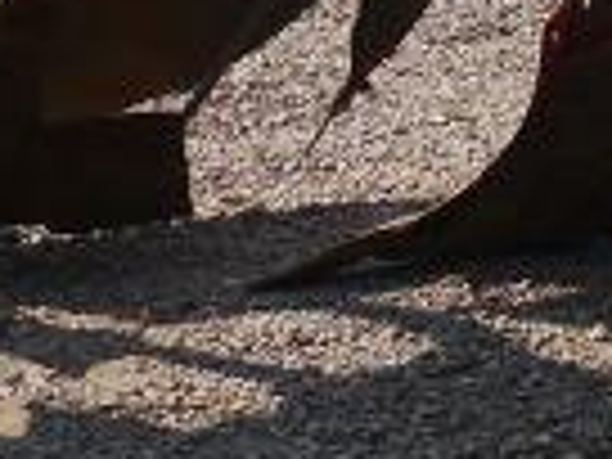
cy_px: -356
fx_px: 3730
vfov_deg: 6.9
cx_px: 1166
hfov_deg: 8.9
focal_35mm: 211
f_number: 6.3
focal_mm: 14
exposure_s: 1/400
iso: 160
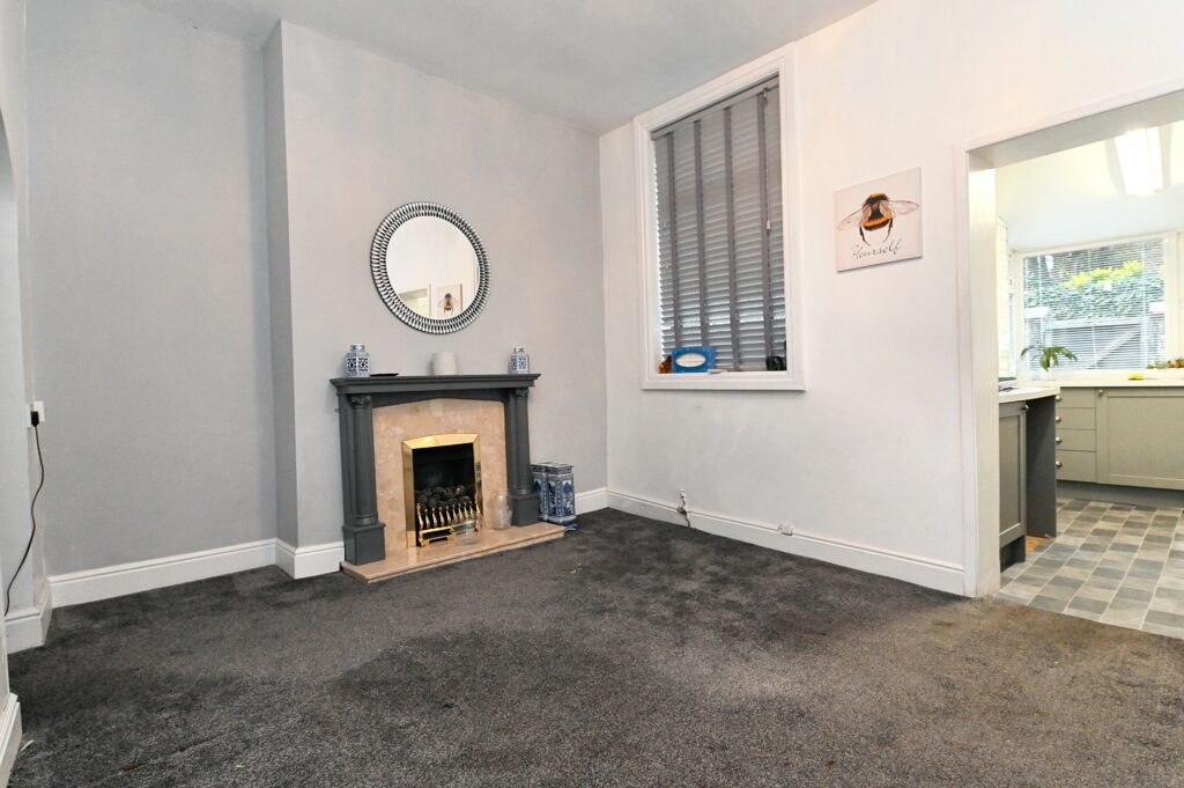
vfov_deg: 67.3
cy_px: 394
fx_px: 592
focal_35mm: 18
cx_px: 592
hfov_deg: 90.0
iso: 4000
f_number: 10
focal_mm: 18
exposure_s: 1/60
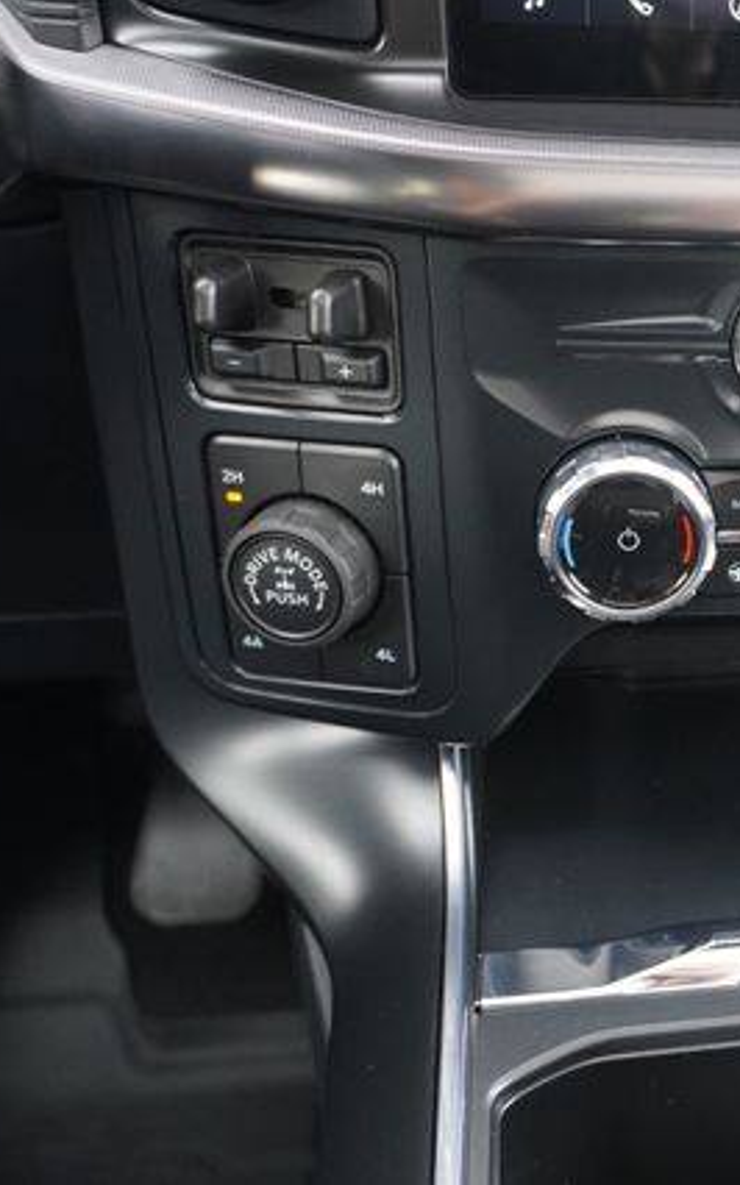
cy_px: 592
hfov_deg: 25.6
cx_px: 846
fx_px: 1485
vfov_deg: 43.5
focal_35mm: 46
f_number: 4
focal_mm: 20
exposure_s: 1/60
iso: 1000
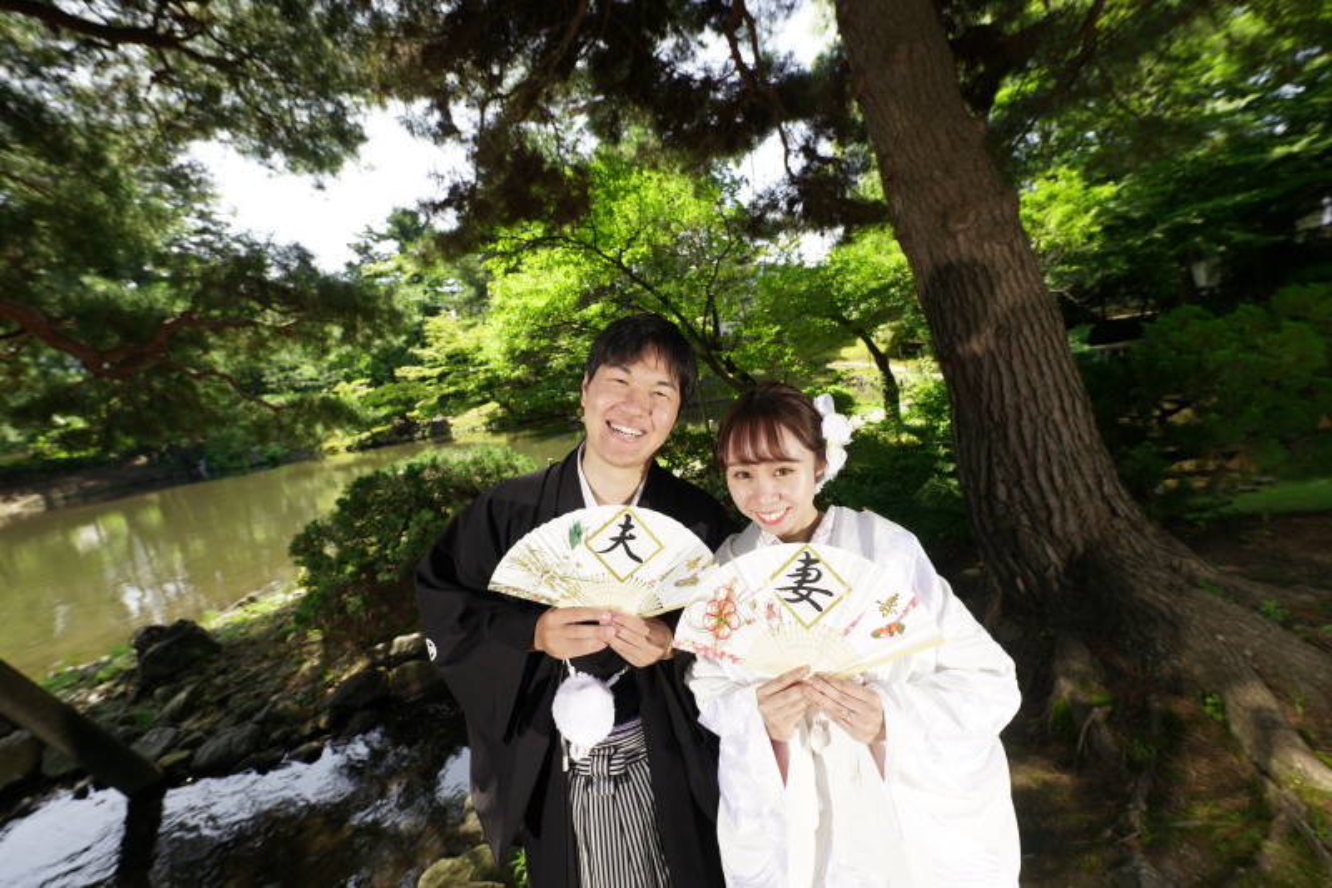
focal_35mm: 14
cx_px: 666
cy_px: 444
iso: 100
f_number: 6.3
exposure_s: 1/80
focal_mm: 14
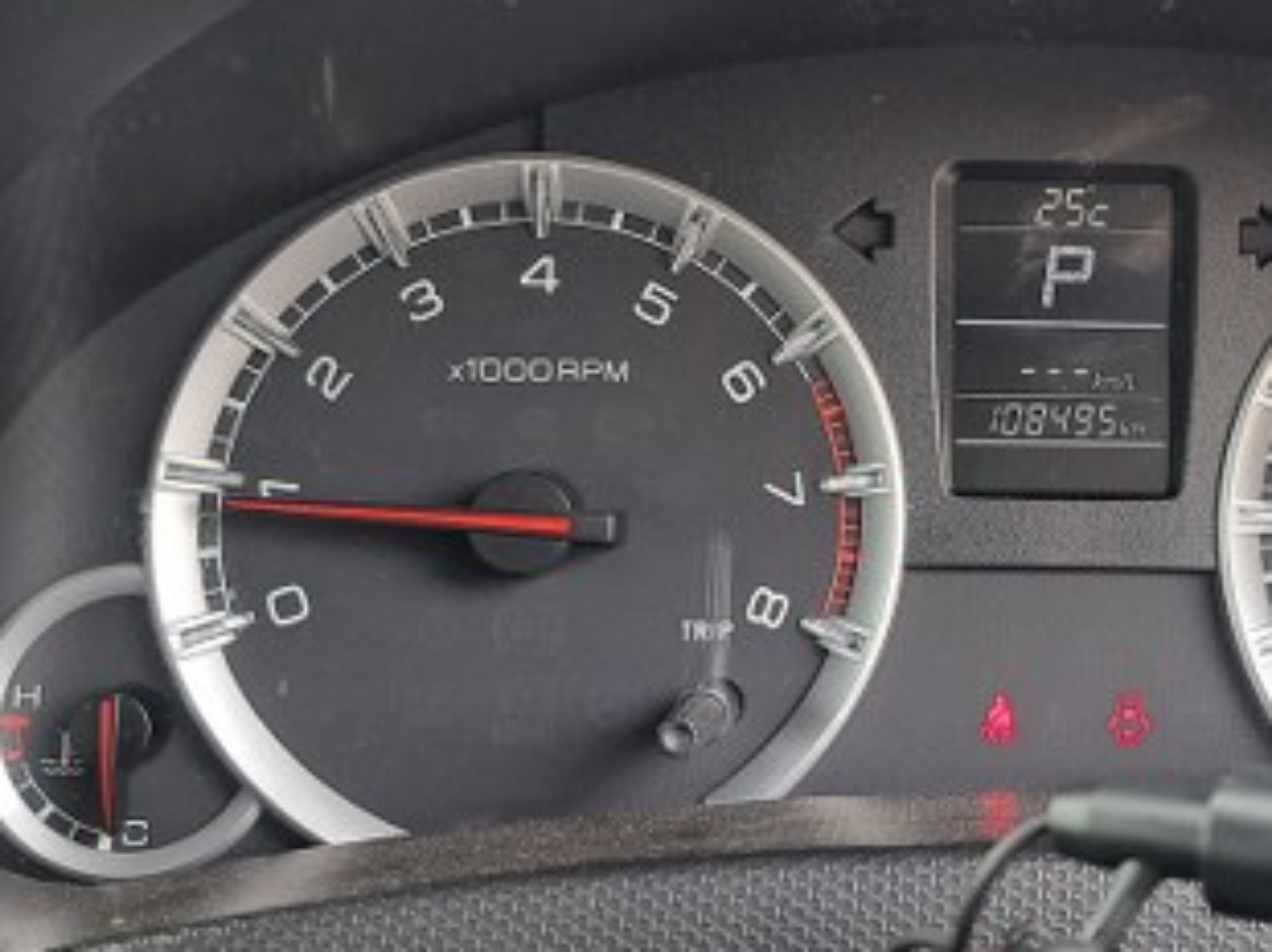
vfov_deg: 23.5
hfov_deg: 30.4
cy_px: 304
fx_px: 2276
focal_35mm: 62
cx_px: 1042
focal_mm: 5.23
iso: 50
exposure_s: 1/100
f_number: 1.8
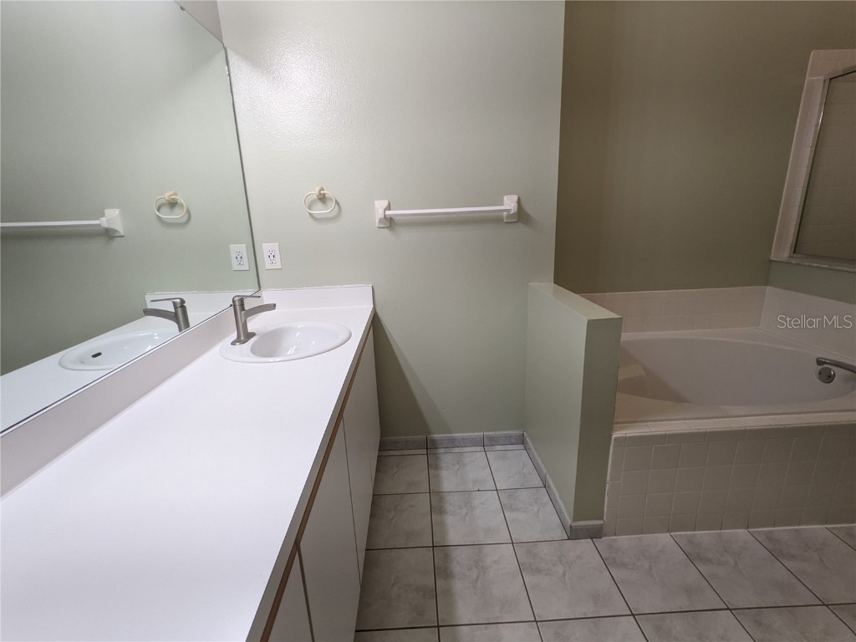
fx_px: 396
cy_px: 321
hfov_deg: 94.5
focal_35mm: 16
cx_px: 428
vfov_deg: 78.1
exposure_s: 1/50
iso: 114
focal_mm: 2.22
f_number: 2.2
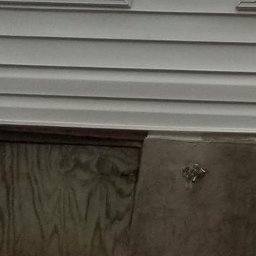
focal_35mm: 134
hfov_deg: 10.4
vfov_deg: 12.7
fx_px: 1121
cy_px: -42
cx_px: 699
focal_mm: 4.25
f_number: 1.7
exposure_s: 1/120
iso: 100
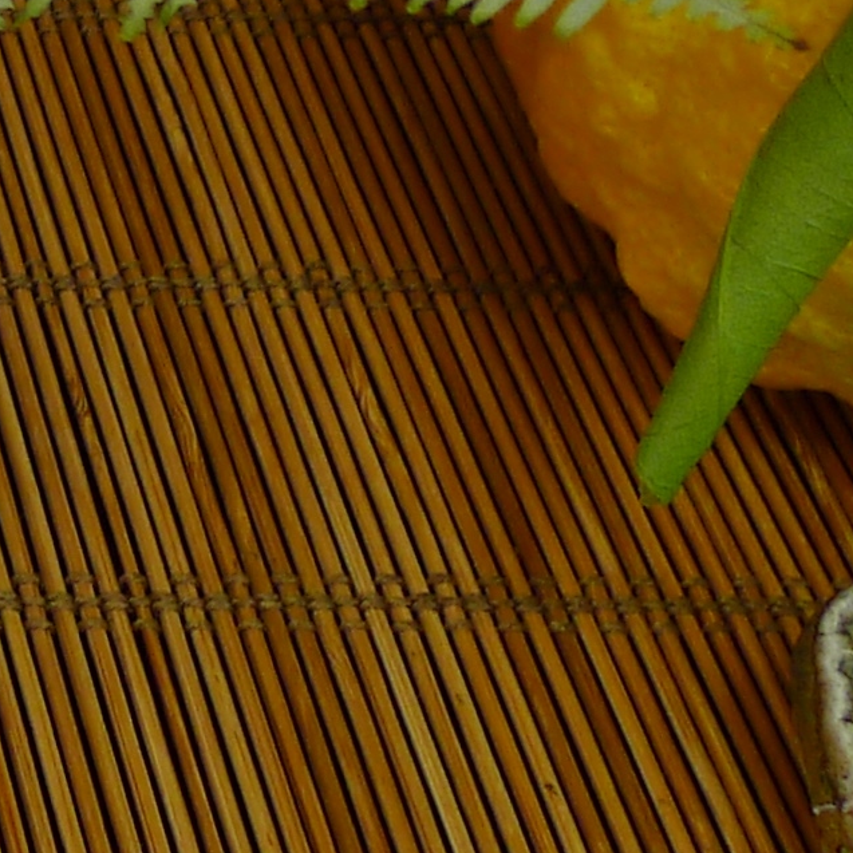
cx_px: -853
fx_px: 3373
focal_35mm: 121
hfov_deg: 12.6
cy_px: -387
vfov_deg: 13.6
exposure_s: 1/80
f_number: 2
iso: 80
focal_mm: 5.1
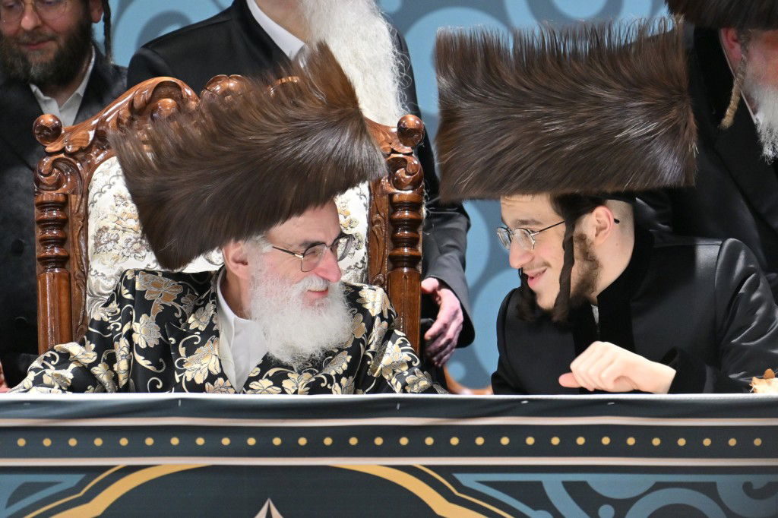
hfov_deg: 6.9
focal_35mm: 300
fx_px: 6481
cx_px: 389
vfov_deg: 4.6
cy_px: 259
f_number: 2.8
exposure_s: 1/200
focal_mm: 200
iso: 500
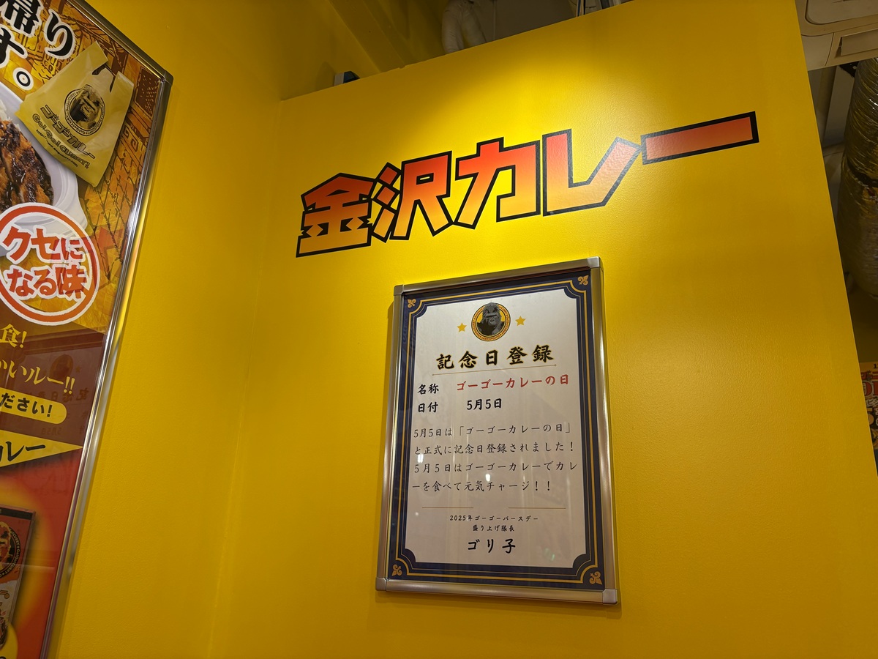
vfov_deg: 53.1
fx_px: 659
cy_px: 330
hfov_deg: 67.3
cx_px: 439
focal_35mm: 26
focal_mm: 5.96
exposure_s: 1/100
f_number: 1.6
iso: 40
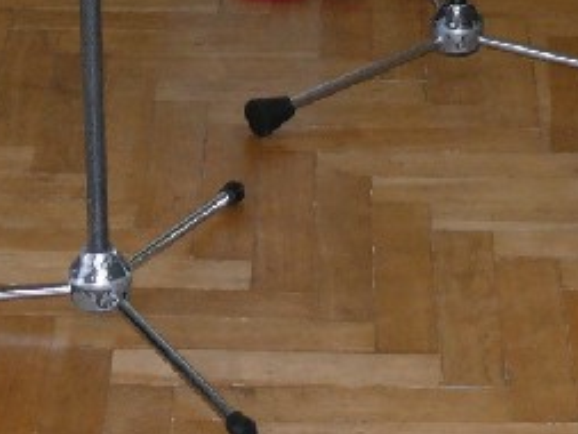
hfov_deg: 11.9
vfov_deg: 8.3
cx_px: 244
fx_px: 2773
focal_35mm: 166
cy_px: -566
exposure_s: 1/30
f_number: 2.8
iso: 100
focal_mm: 7.4
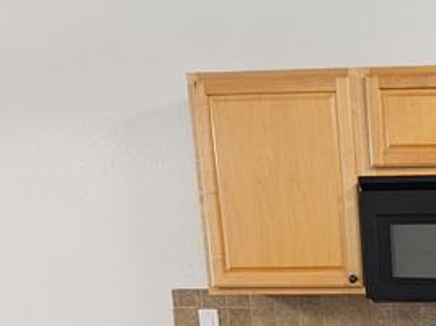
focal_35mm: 69
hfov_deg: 24.5
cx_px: 572
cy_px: 388
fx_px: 869
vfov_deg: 20.0
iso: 640
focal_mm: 5.4
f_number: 1.8
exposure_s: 1/120
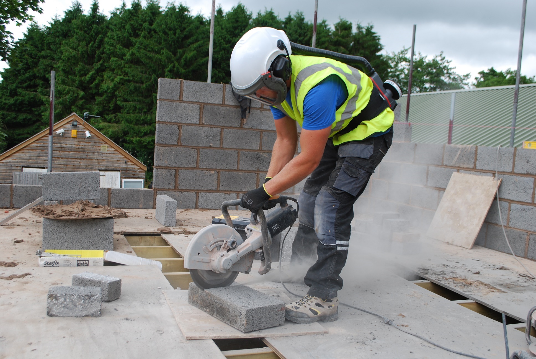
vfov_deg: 37.0
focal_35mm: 36
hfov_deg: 53.1
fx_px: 537
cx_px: 268
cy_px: 180
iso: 100
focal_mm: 24
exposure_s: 1/160
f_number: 6.3
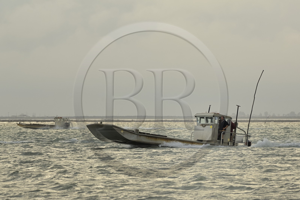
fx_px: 2499
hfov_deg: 6.9
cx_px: 150
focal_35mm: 300
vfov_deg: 4.6
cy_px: 100
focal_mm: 200
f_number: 6
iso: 100
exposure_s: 1/160
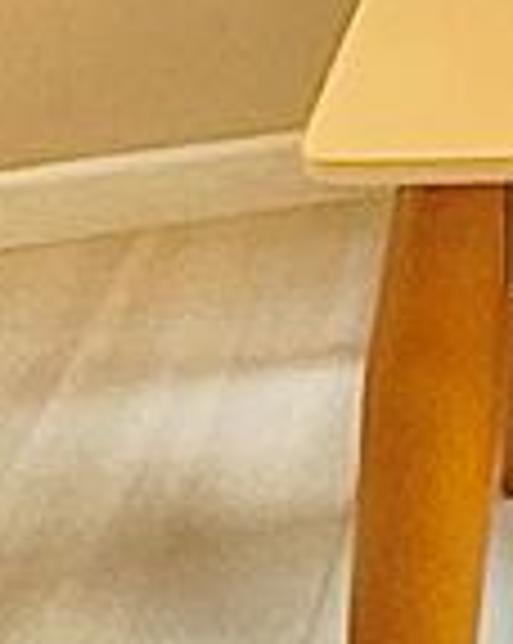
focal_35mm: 138
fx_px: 2625
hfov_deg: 8.0
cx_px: 1912
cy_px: -923
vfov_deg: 11.5
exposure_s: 1/100
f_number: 2.2
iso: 250
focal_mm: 2.22
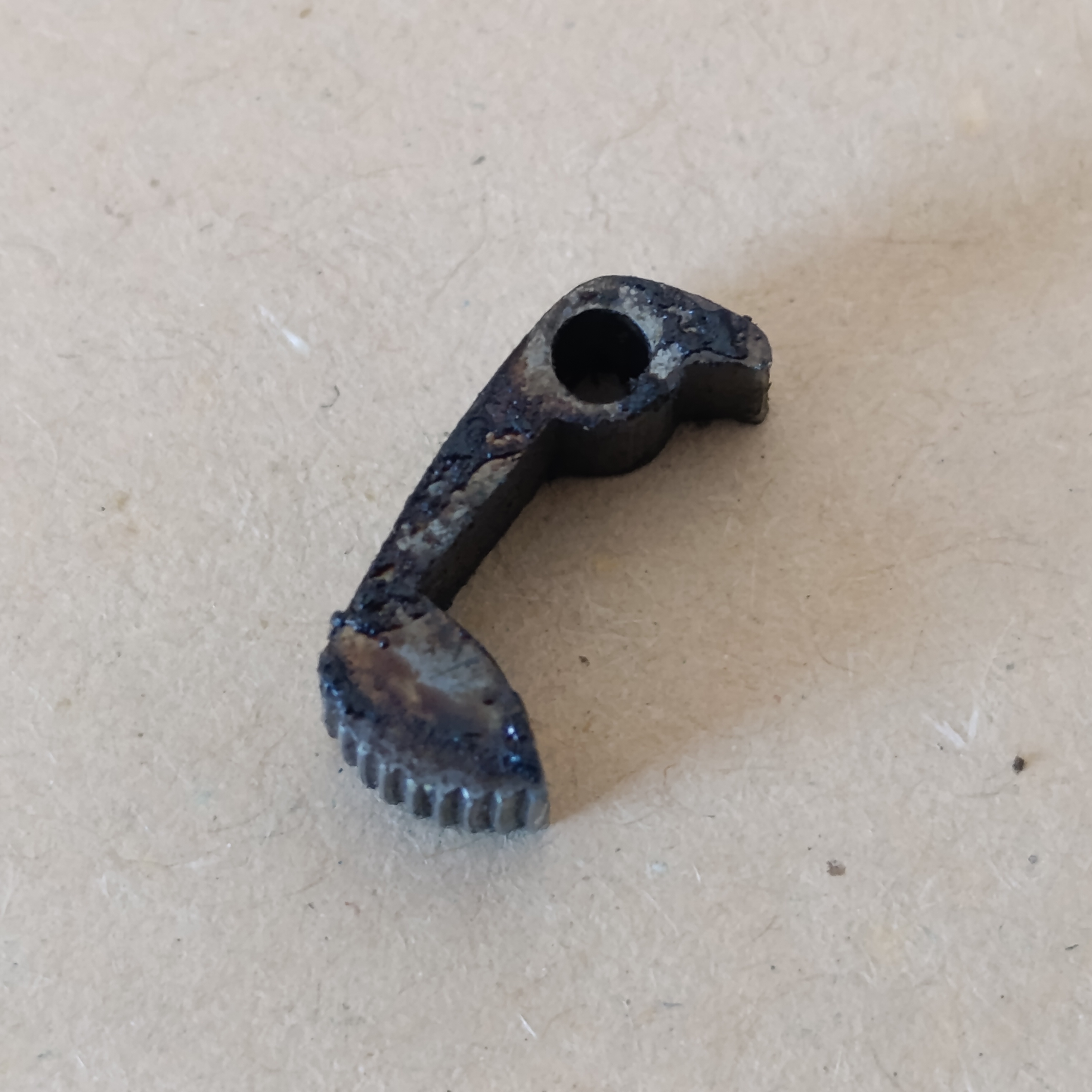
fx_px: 3890
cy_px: 546
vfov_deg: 16.0
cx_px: 633
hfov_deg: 16.0
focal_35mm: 109
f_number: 1.6
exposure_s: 1/50
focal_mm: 6.14
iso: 1000
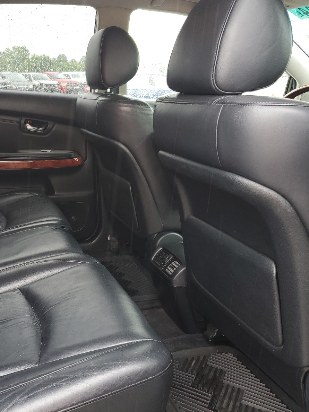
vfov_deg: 52.6
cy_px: 207
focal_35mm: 35
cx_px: 50
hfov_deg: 38.7
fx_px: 417
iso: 50
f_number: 1.5
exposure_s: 1/60.2
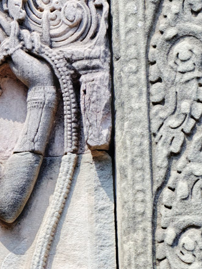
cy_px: 270
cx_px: -125
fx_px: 1391
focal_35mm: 179
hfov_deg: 8.1
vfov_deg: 10.9
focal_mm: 34.3
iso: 320
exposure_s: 1/60
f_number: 8
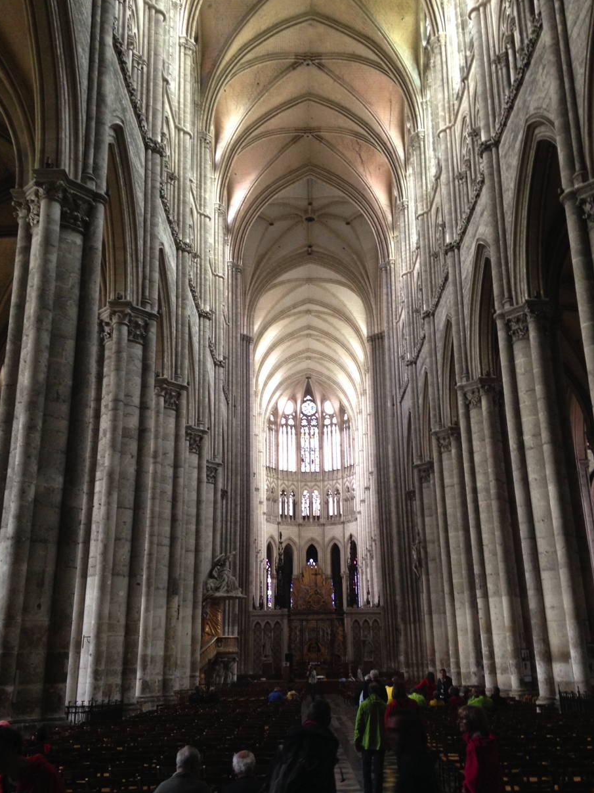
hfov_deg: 40.7
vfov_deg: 52.6
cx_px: 311
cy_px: 415
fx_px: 801
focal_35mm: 35
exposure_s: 1/20
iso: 200
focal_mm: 4.12
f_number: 2.4
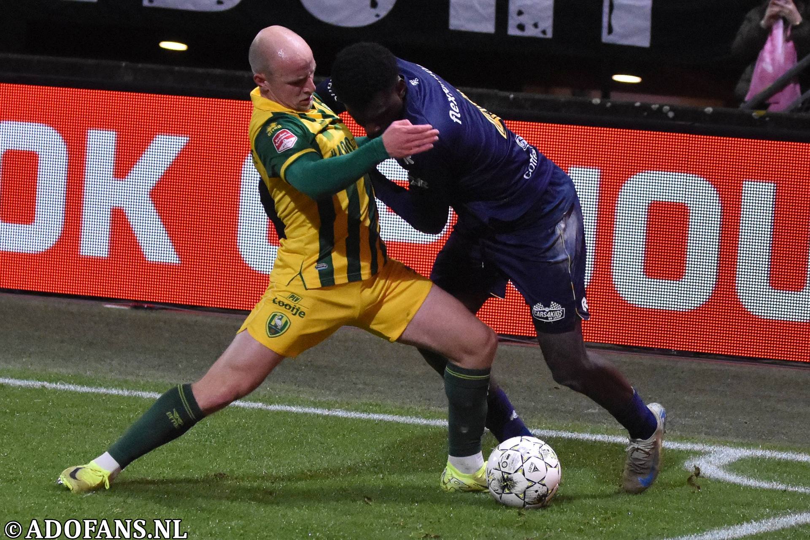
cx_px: 405
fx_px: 2362
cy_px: 270
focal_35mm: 105
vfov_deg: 13.0
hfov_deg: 19.5
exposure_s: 1/800
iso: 3200
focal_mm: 70
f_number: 2.8
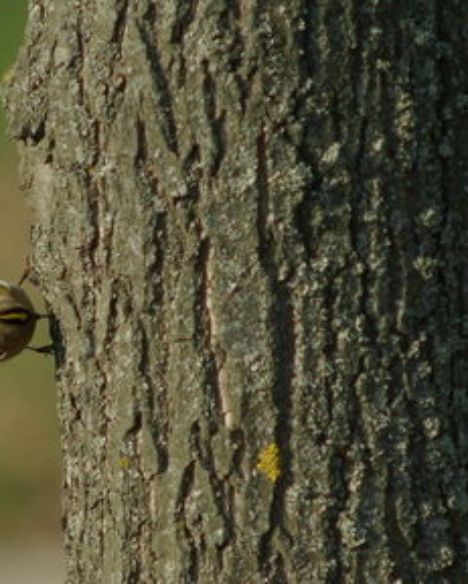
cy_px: 293
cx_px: 30
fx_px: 20260
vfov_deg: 1.7
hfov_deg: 1.3
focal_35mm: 1172
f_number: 6.7
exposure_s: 1/1000
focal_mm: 400
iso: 400
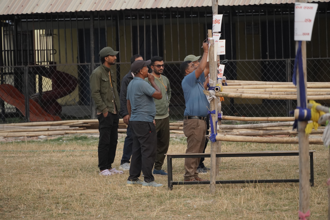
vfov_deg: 6.8
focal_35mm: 202
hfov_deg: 10.2
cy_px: 110
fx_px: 1856
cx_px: 165
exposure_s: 1/1000
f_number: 5.6
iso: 1000
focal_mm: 135
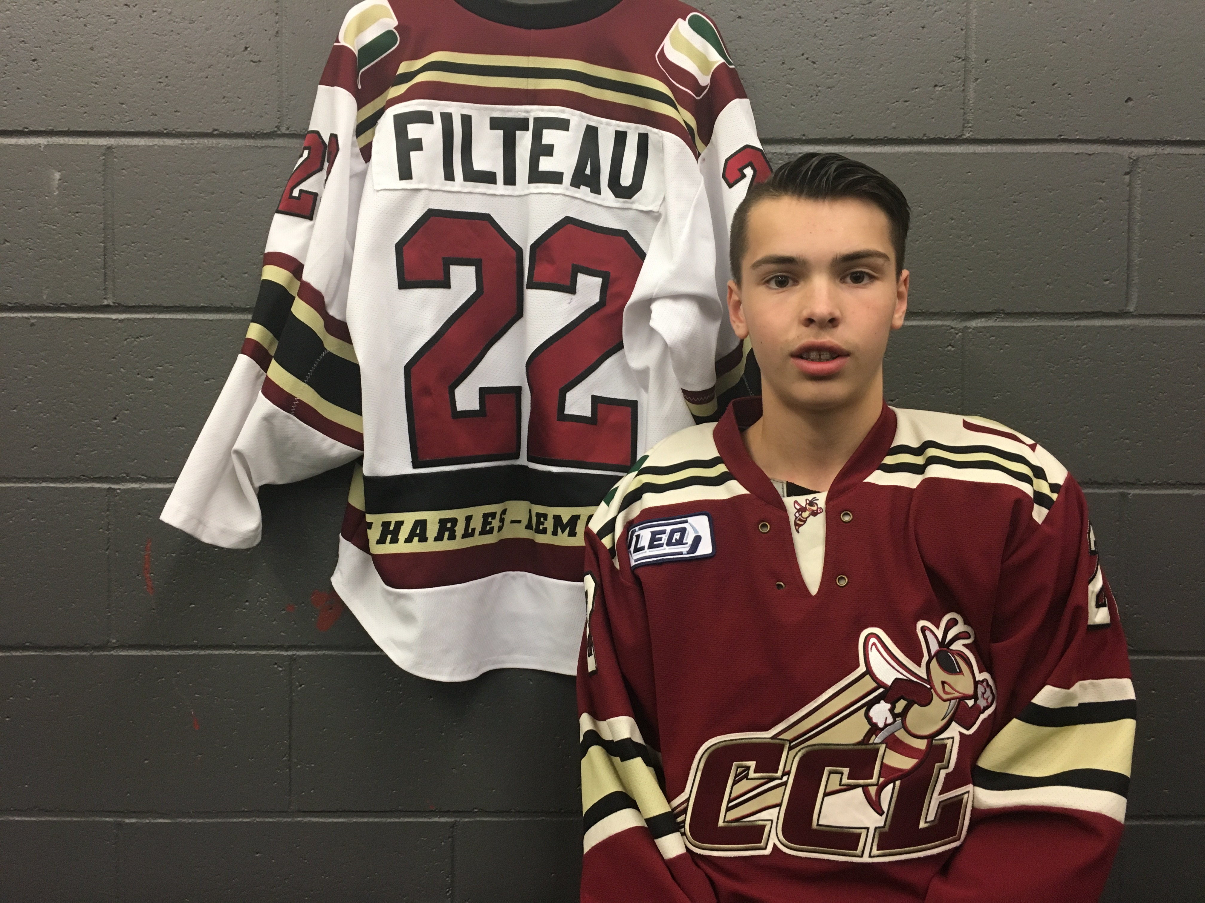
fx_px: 1010
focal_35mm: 29
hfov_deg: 61.7
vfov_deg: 48.2
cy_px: 452
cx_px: 602
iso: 100
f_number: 2.2
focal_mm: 4.15
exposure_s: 1/30
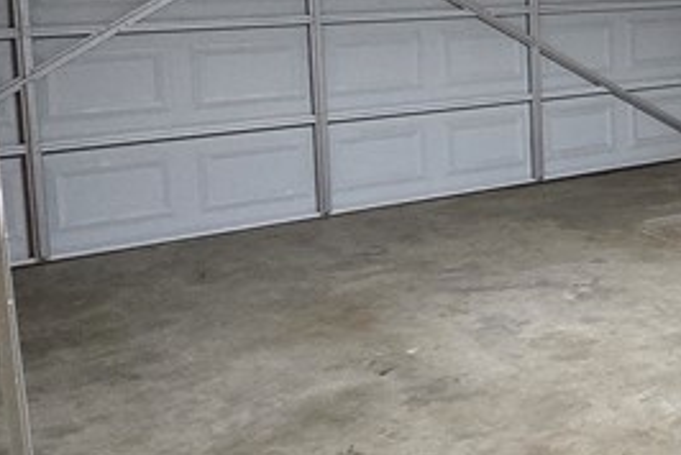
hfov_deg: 28.2
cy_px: 56
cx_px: 970
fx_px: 985
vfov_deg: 25.3
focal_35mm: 52
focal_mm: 2.2
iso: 1000
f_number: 2.2
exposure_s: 1/60
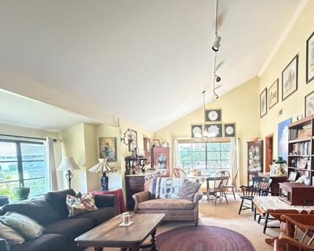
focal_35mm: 20
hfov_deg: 78.6
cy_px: 169
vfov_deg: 66.1
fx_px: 186
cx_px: 200
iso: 1000
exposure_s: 1/60
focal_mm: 2.22
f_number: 2.2
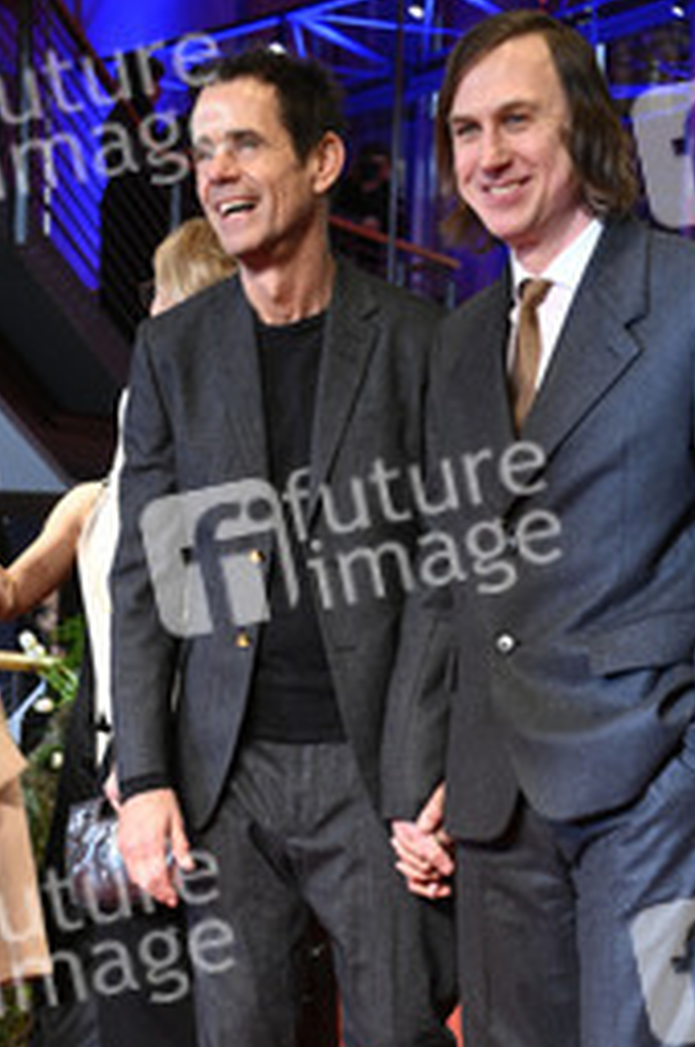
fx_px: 2497
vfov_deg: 23.5
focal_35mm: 86
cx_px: 470
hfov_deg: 15.8
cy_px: 744
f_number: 5
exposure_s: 1/200
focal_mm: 55
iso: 5000
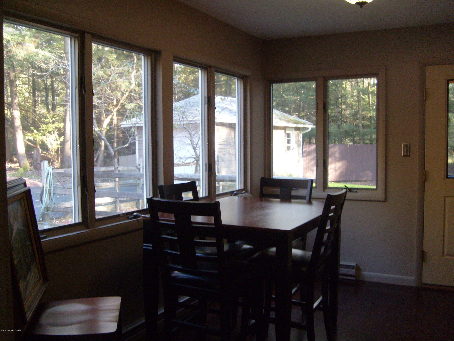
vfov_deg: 40.7
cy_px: 170
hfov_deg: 52.6
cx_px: 227
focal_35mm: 35
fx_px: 459
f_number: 2.8
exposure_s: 1/30
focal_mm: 5.8
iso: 200
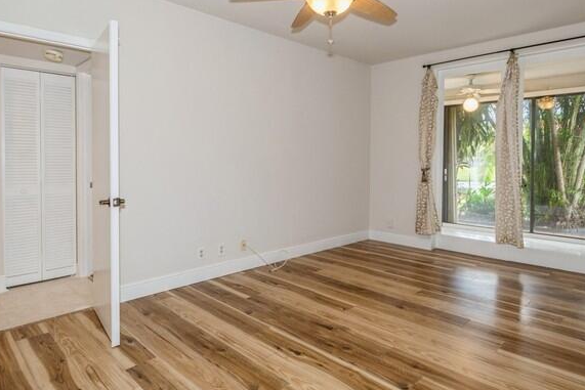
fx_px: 341
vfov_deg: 59.0
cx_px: 284
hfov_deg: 81.2
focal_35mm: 21
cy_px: 155
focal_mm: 10
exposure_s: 1/60
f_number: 5
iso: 250
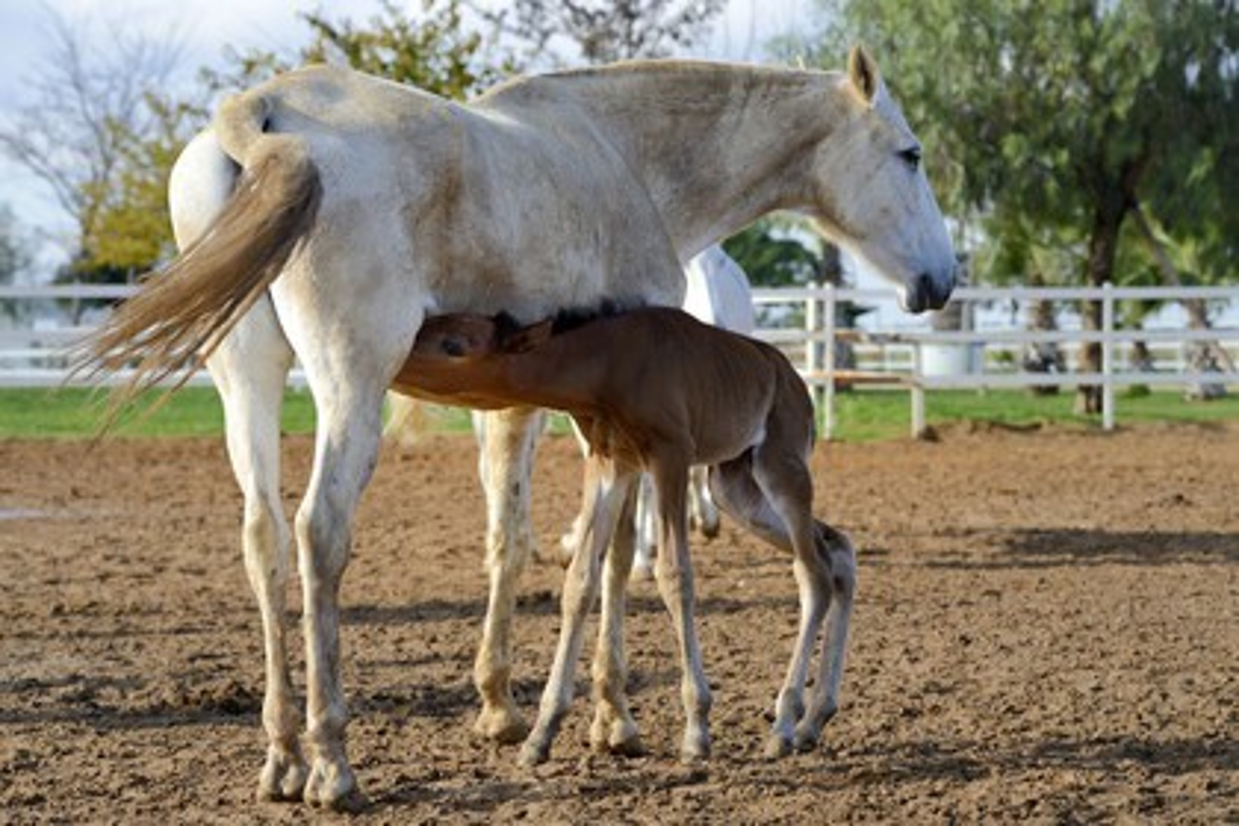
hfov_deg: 17.6
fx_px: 3992
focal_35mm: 116
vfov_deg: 11.8
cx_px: 620
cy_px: 413
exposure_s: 1/320
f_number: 6.3
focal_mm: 116
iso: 200
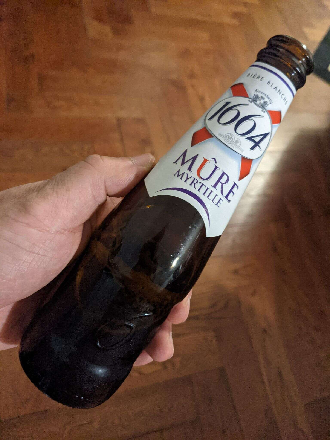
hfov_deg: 51.4
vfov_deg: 65.3
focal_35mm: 27
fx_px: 343
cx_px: 165
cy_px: 220
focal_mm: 4.38
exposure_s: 1/25
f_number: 1.73
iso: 831
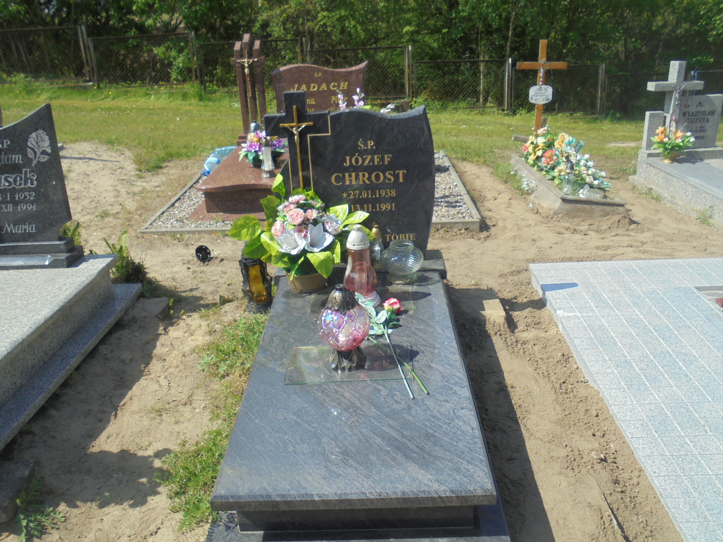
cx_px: 362
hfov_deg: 61.7
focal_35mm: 29
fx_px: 606
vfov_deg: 48.2
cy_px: 271
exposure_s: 1/800
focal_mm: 5.3
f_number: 3.7
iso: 100
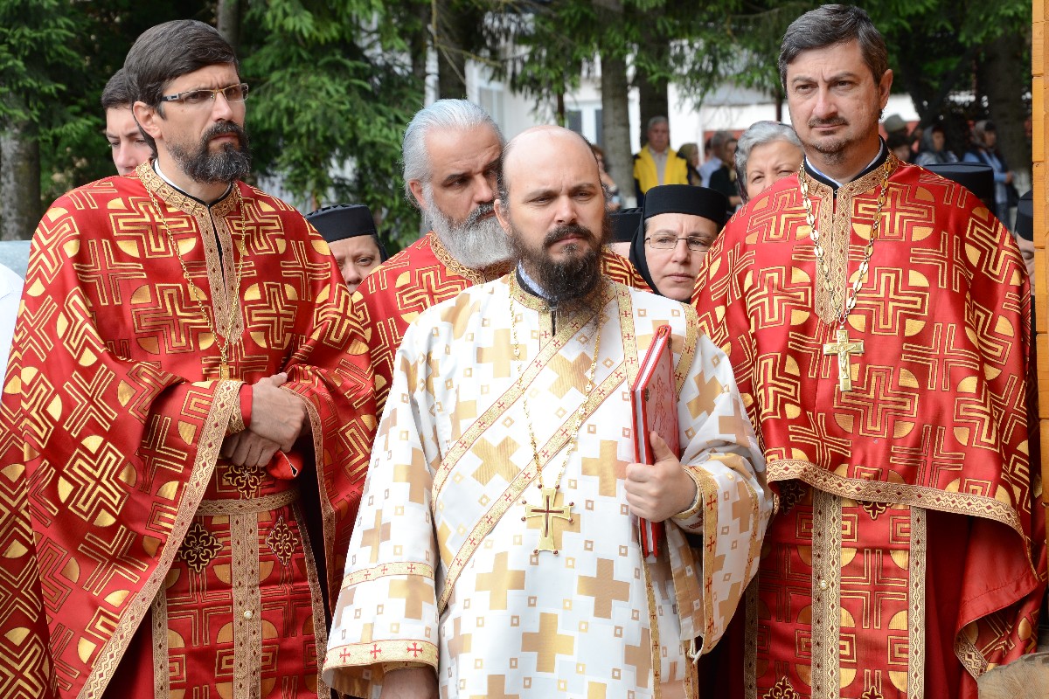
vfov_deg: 13.8
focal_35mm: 99
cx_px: 524
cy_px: 350
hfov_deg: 20.6
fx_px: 2885
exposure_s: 1/200
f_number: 7.1
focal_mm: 66
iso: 400
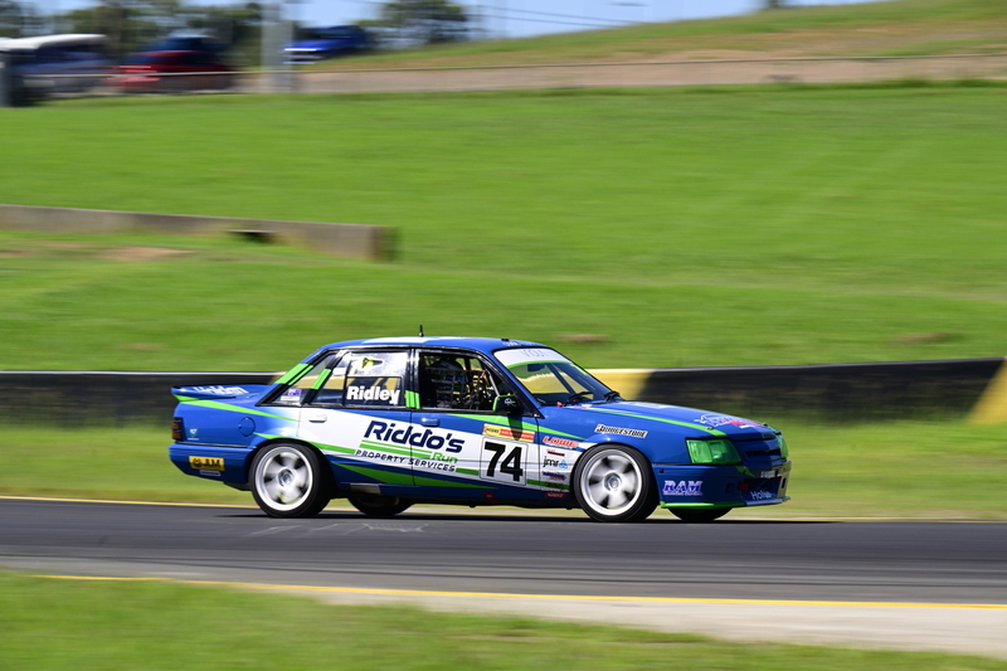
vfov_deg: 7.6
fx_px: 5034
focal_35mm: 180
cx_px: 504
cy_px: 336
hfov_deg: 11.4
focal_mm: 180
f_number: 11
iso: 80
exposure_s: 1/100
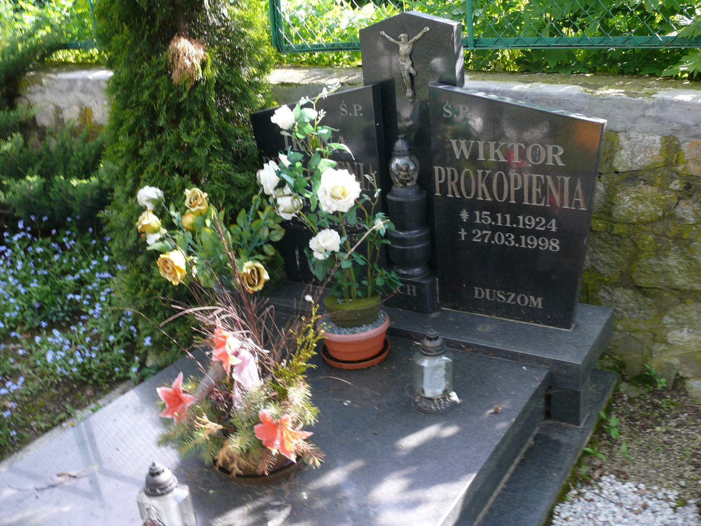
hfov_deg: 52.6
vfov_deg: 40.7
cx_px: 350
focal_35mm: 35
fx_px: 709
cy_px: 263
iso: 100
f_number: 3.2
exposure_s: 1/100
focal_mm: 7.4
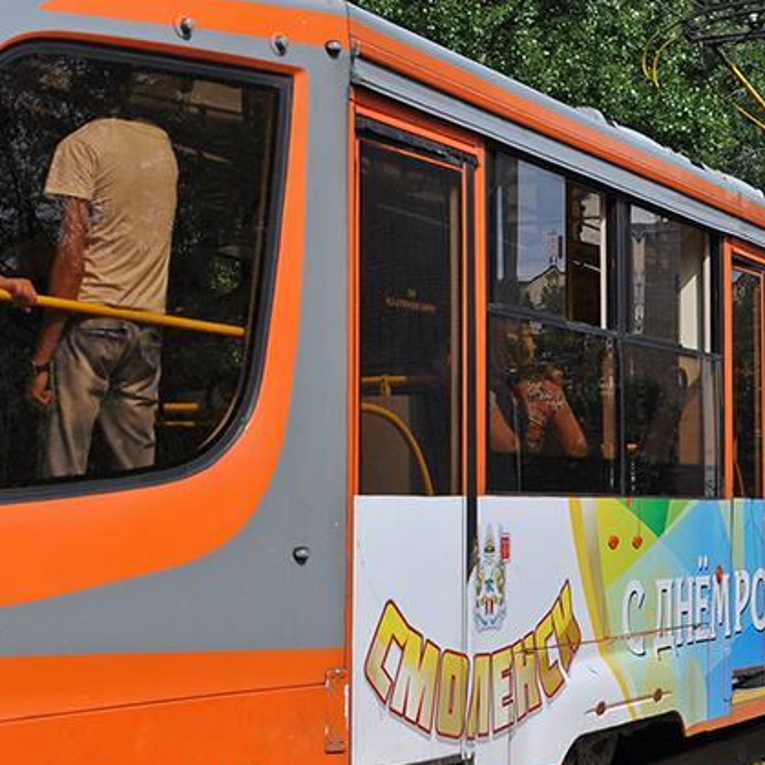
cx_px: 206
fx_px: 1400
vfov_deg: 30.5
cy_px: 356
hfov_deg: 30.1
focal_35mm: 56
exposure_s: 1/1250
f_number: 5.6
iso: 200
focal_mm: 18
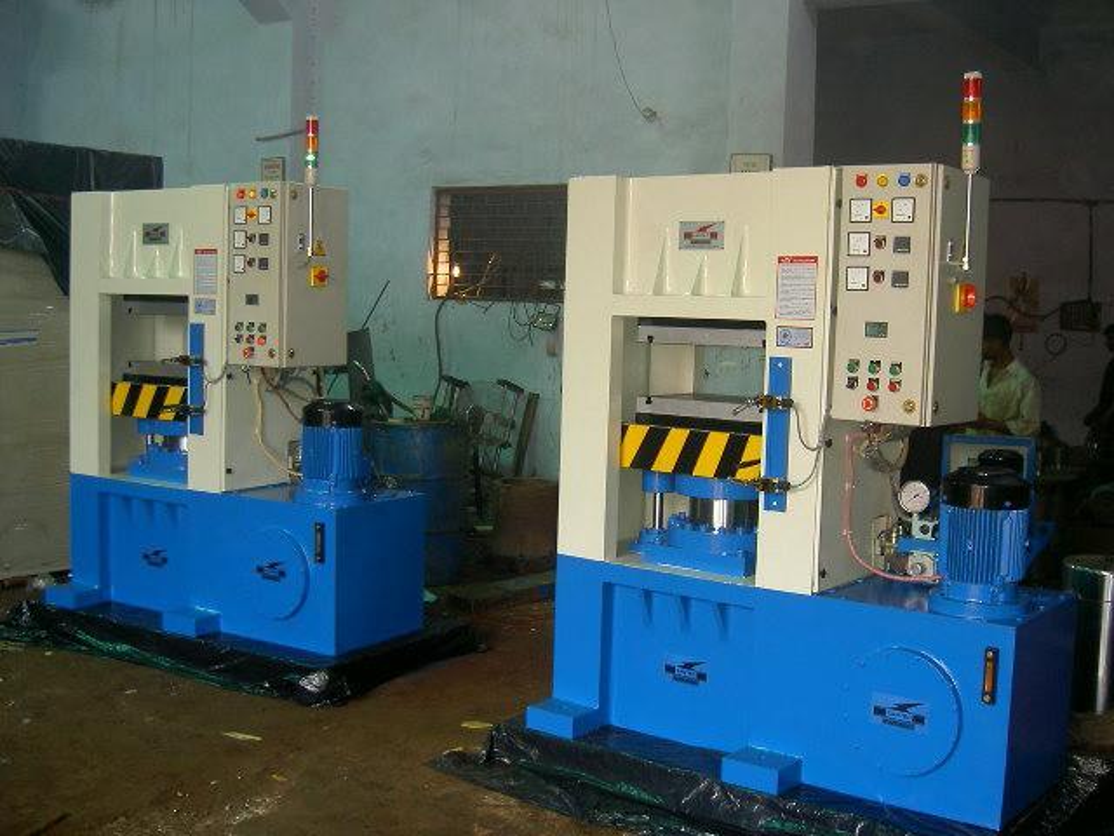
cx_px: 557
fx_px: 1255
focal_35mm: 39
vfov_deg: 36.8
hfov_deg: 47.9
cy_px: 418
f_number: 2.8
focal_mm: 8
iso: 100
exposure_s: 1/59.5
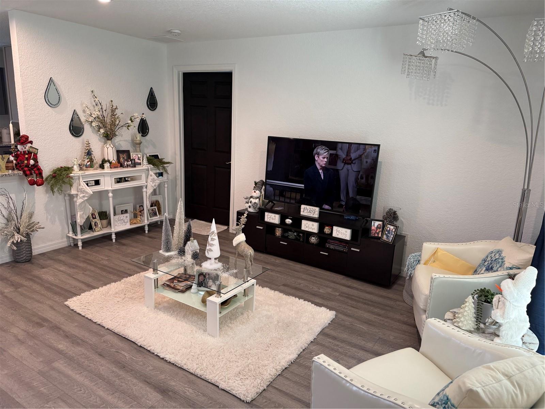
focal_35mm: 24
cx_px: 272
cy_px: 204
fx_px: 378
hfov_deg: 71.6
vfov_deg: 56.8
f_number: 1.78
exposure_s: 1/120
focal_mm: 6.76
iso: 200
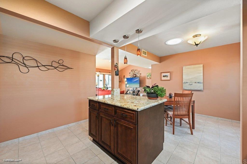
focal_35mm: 14
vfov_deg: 81.2
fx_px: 96
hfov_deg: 104.3
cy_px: 82
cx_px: 124
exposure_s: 1/15
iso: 640
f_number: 6.3
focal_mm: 14
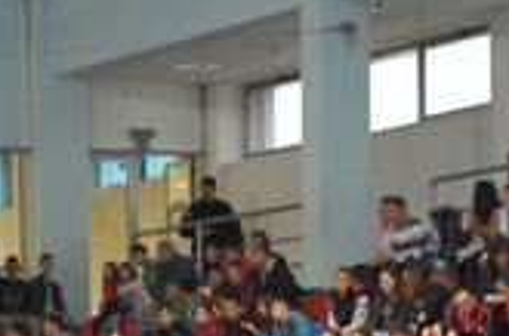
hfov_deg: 7.3
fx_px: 3976
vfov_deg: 4.8
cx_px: 43
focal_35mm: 282
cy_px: 663
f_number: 5
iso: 1250
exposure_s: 1/100
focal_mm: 58
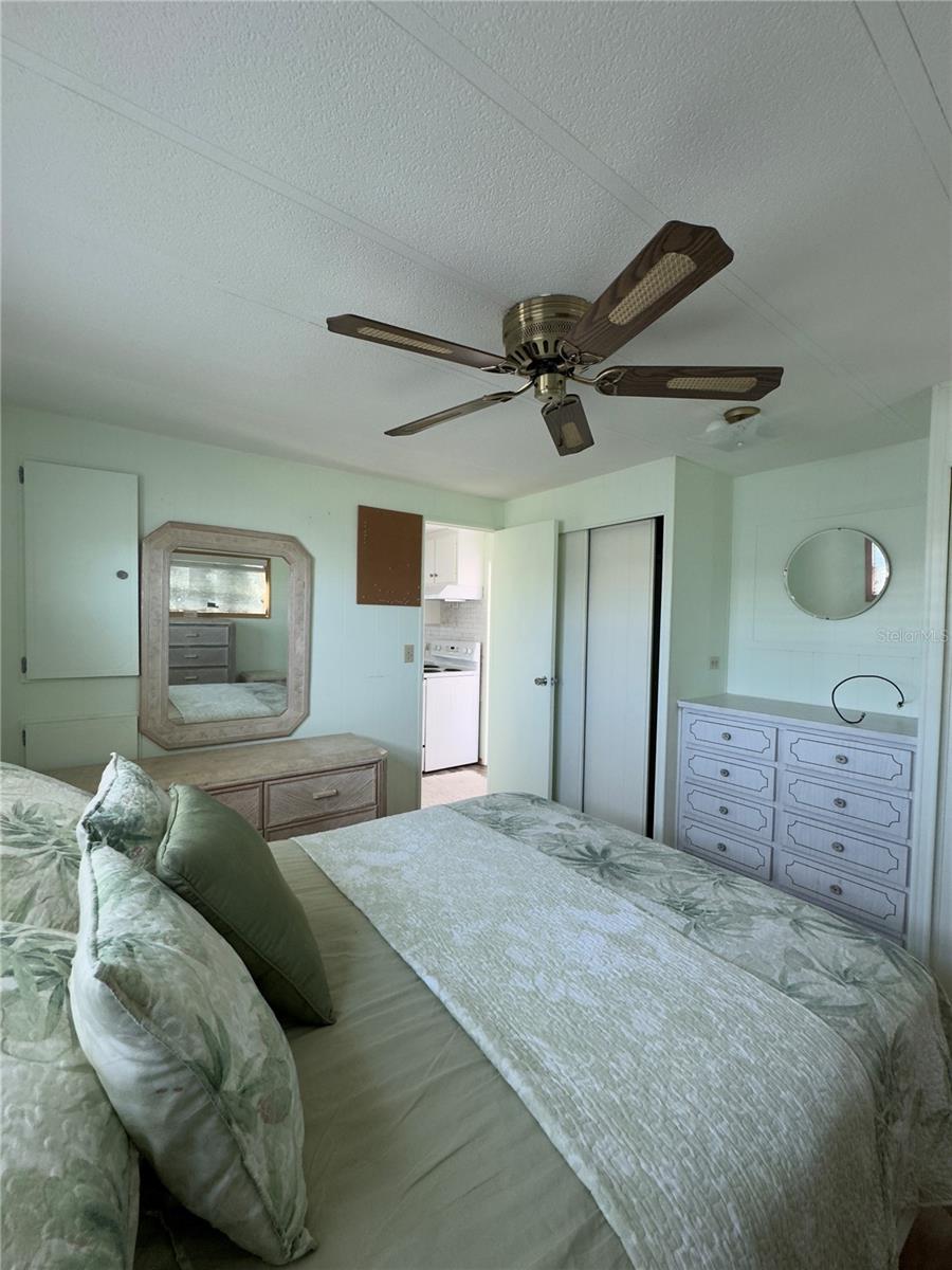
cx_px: 476
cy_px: 635
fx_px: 513
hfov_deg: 85.7
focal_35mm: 14
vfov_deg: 102.1
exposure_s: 1/99
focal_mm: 2.22
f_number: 2.2
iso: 160
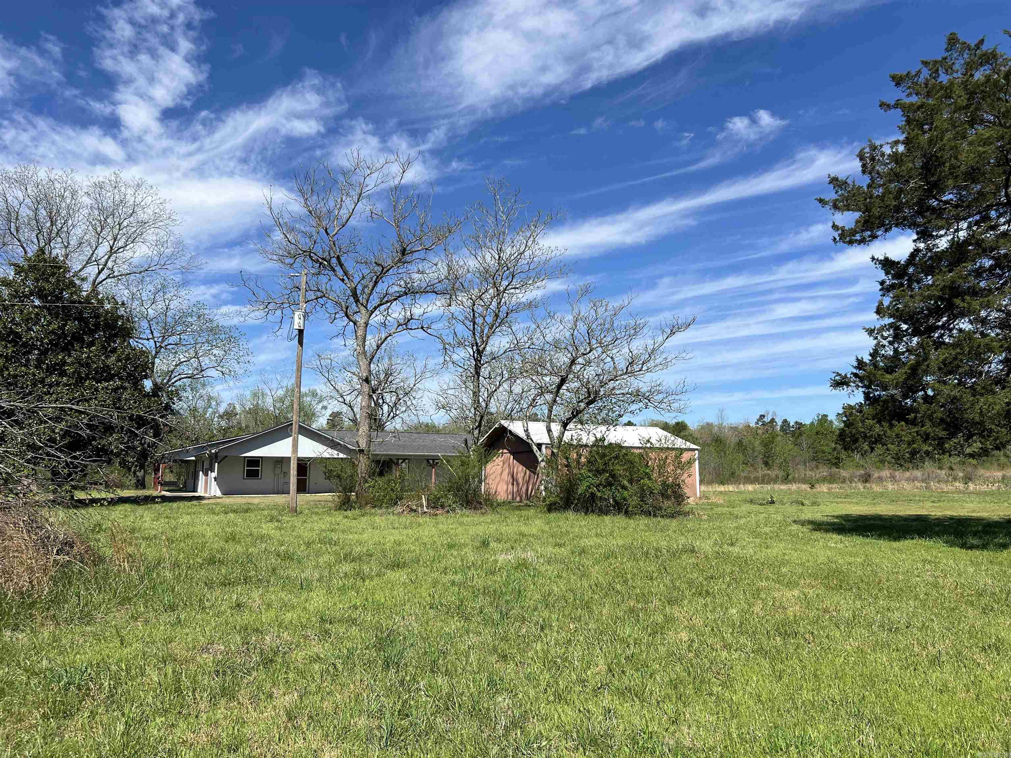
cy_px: 379
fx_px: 759
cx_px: 506
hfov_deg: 67.3
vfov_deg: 53.1
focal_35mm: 26
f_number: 1.5
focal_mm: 5.7
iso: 50
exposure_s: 1/5076
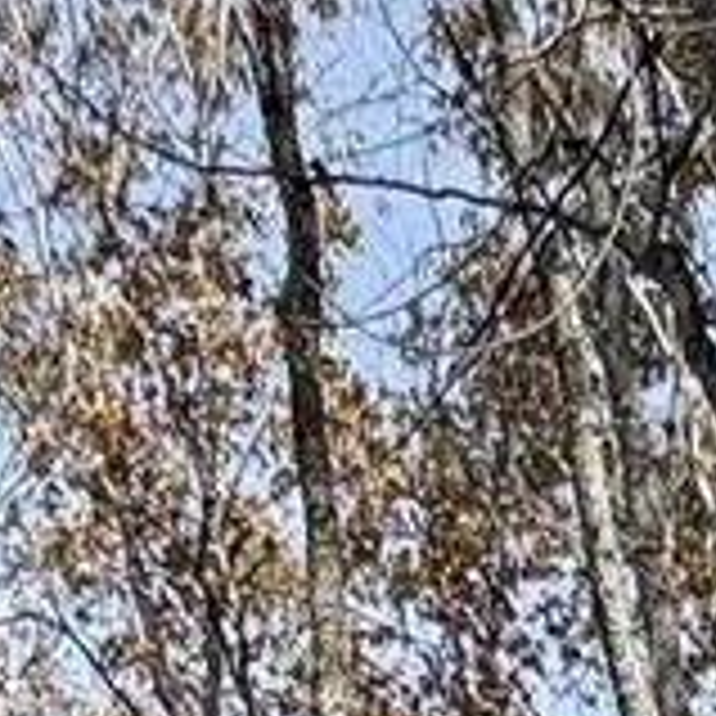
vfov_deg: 9.9
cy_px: 2351
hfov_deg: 15.3
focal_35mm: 112
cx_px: 680
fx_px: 2621
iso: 50
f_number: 2.2
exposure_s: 1/464
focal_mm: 2.22
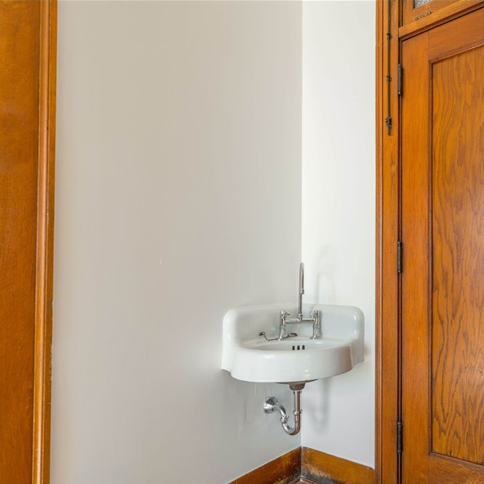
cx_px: 402
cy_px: 284
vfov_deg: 71.6
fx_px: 332
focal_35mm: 21
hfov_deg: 64.3
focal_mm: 14
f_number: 10
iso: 200
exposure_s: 1/25
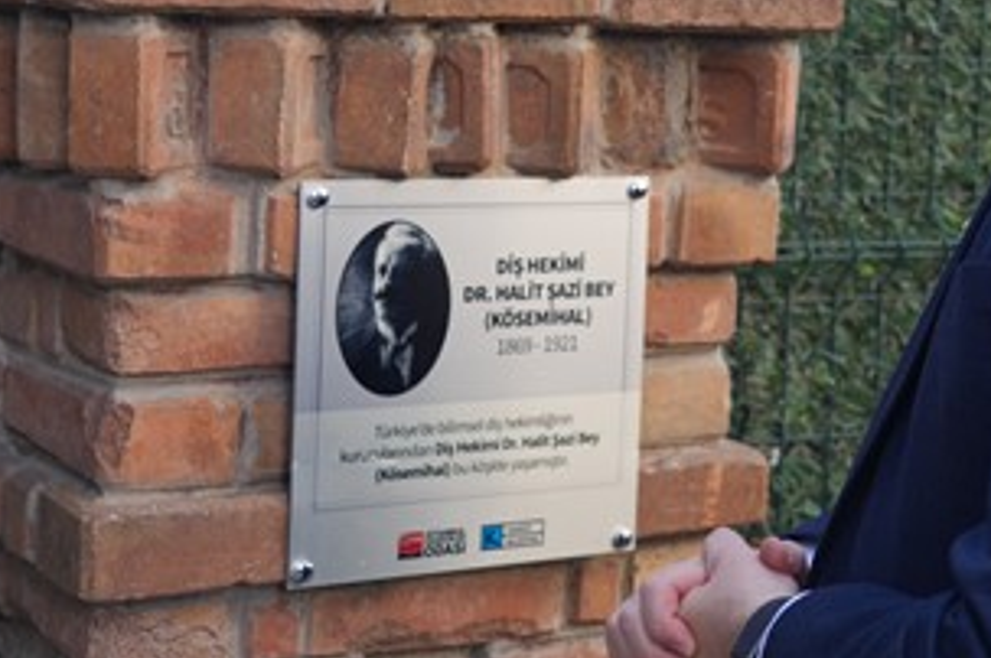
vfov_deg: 16.3
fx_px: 2282
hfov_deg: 24.4
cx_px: 665
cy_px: 117
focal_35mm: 83
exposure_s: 1/160
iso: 400
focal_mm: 42
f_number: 4.5
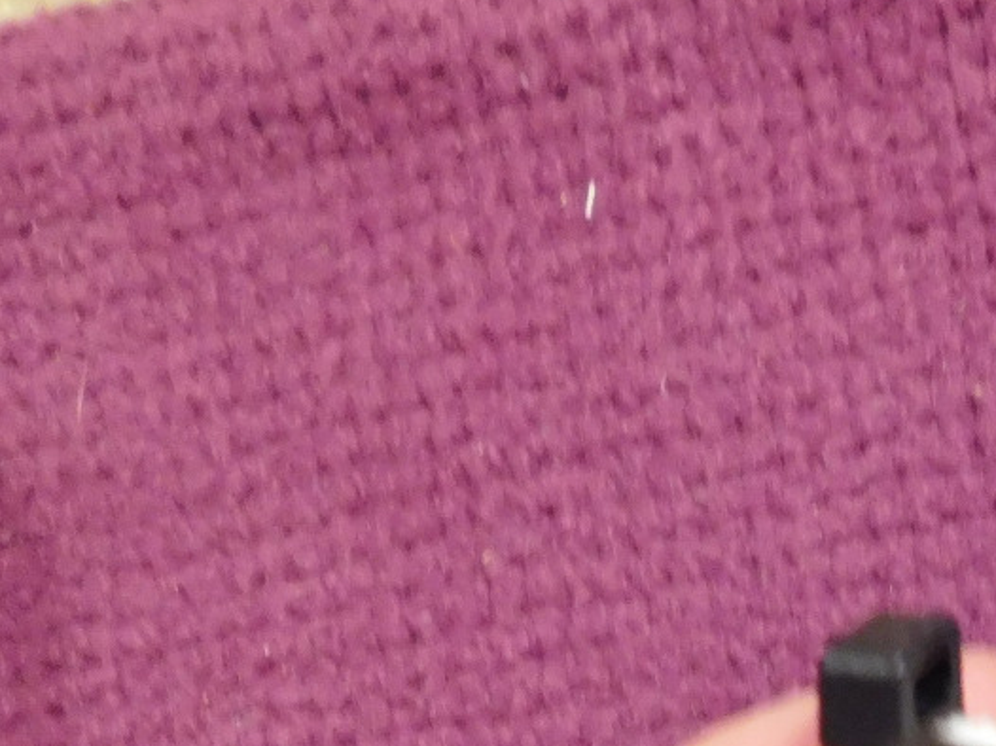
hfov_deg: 27.4
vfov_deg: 21.3
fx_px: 1812
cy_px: 949
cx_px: 1166
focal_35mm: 63
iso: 400
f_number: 3
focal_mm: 4
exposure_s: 1/13
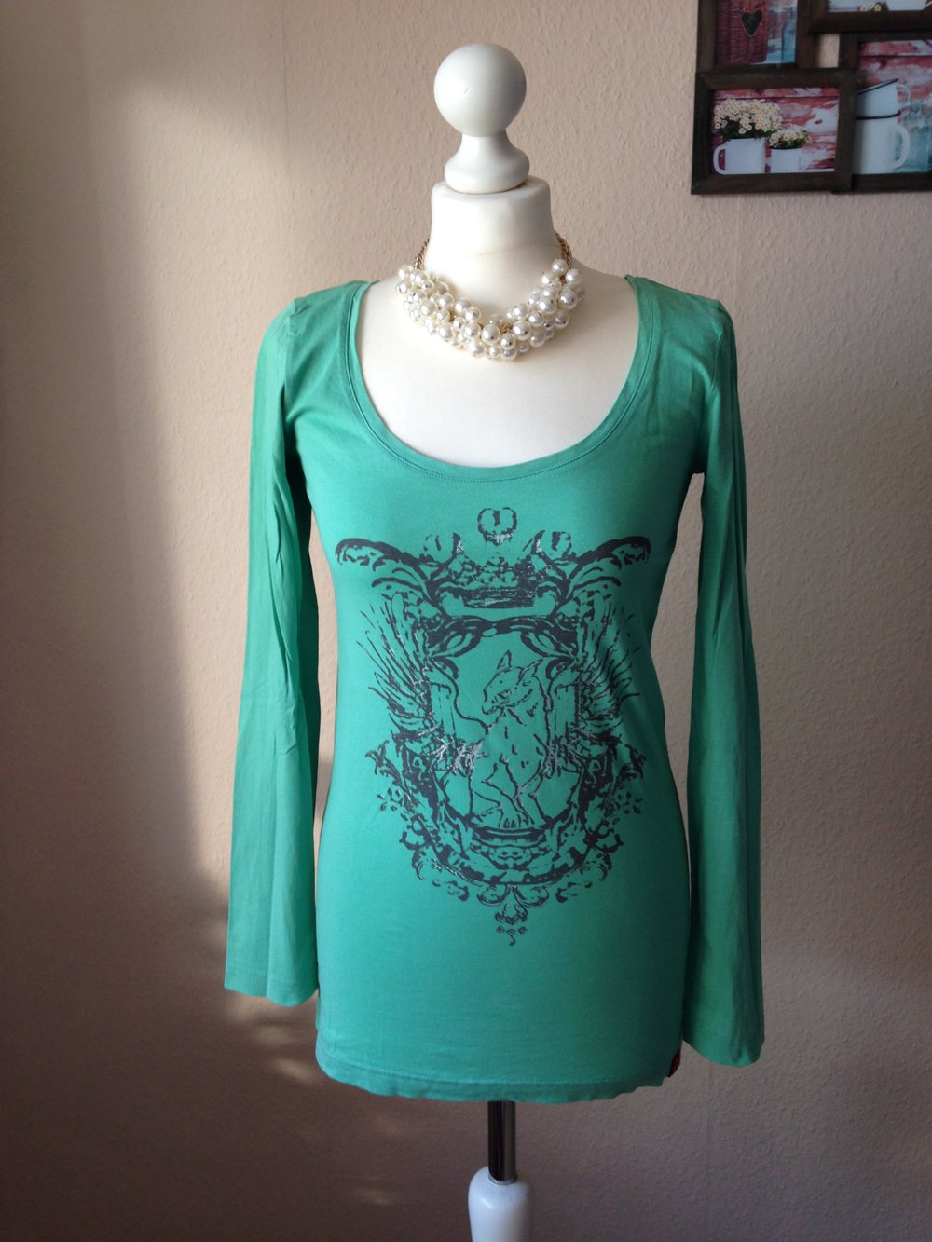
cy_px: 621
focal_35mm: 33
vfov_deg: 55.3
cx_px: 466
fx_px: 1184
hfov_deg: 43.0
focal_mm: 4.12
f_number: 2.4
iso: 50
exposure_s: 1/24
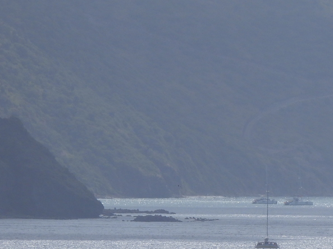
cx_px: 327
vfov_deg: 1.3
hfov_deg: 1.7
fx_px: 11421
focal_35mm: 1188
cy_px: 119
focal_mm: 98.1
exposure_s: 1/1250
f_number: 5
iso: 100
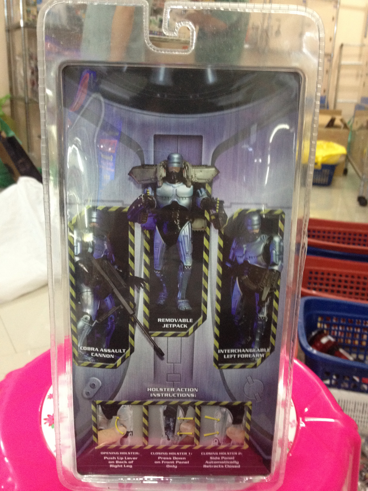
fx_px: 496
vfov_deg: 52.6
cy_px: 246
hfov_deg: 40.7
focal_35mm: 35
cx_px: 184
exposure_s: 1/20
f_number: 2.4
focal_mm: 4.28
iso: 250
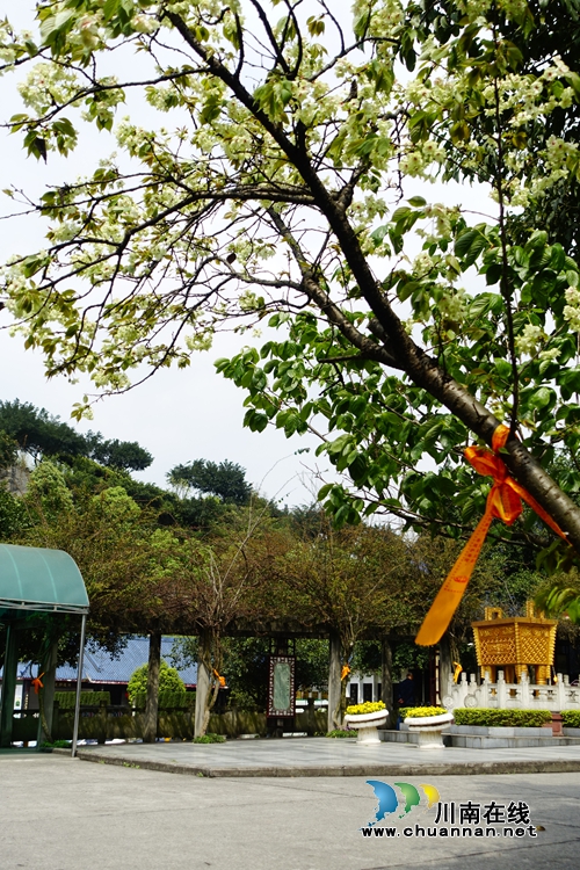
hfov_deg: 30.5
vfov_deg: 44.5
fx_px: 1063
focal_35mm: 44
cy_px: 435
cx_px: 290
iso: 80
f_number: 2.8
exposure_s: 1/200
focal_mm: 16.17
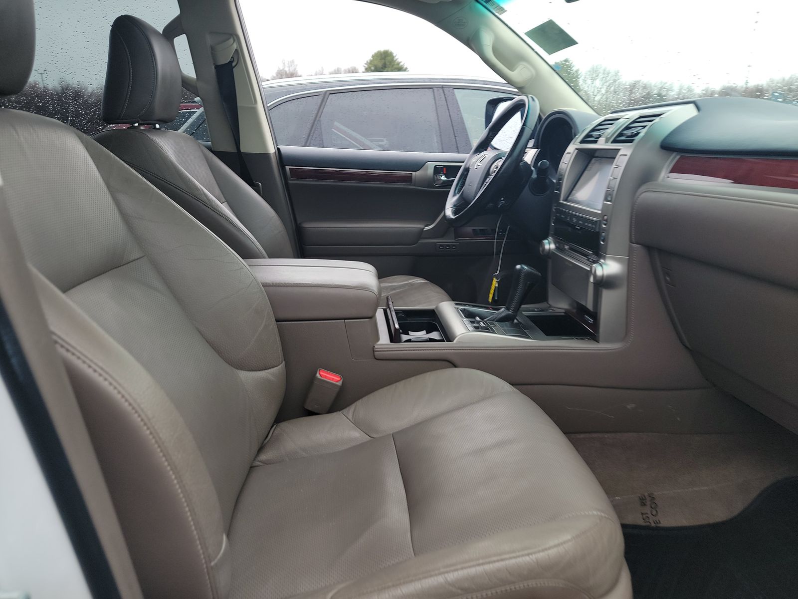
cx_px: 399
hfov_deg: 71.6
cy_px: 300
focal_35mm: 24
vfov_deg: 56.8
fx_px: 553
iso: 58
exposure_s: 1/59
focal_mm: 6.7
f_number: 1.8
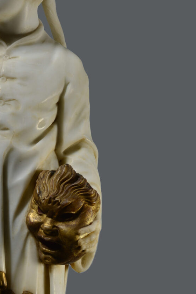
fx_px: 1135
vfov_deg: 14.6
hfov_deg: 9.8
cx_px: -12
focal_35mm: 139
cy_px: 250
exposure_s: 1/4
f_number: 8
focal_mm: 60
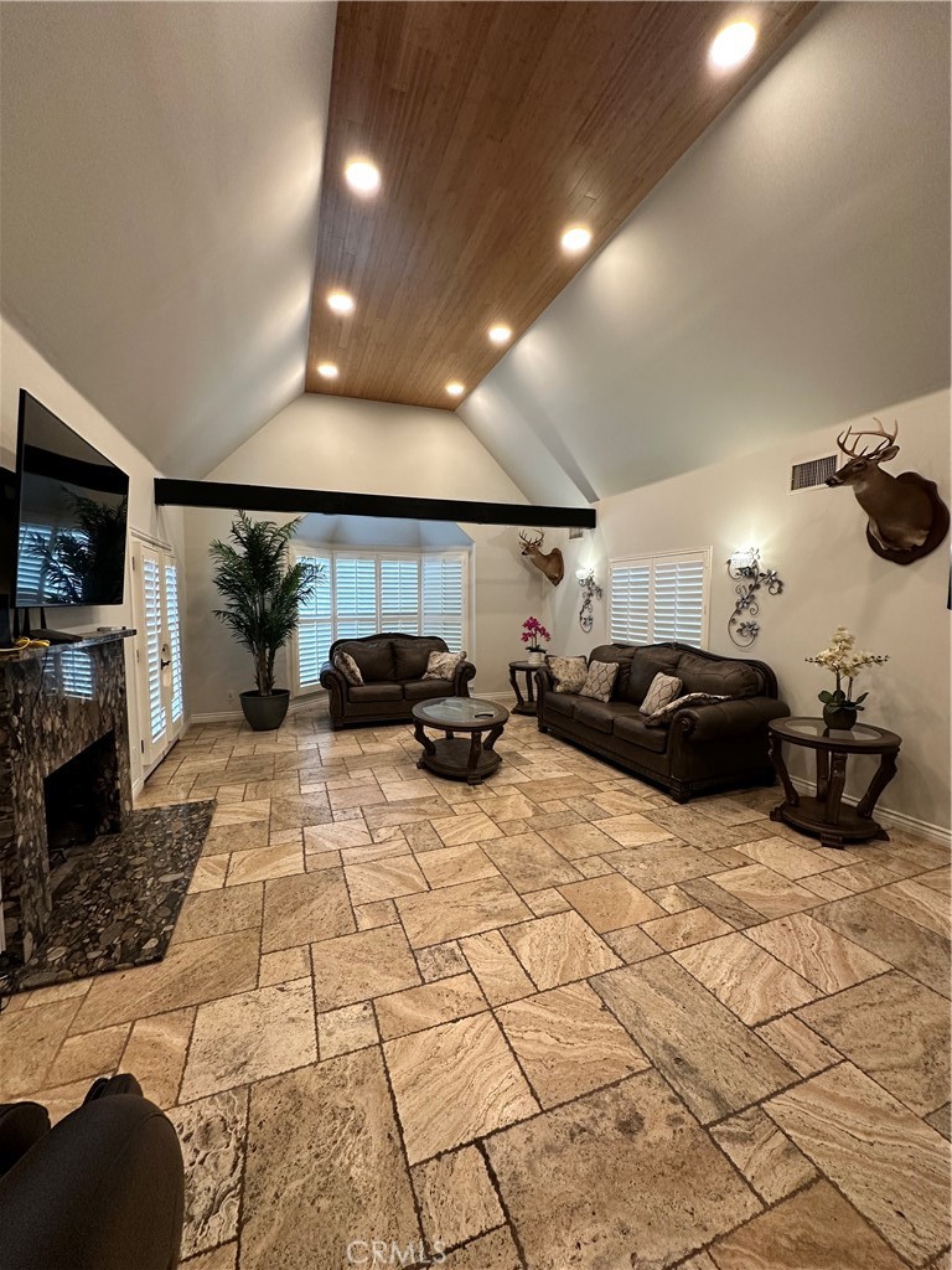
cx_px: 476
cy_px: 635
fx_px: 513
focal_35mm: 14
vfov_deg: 102.1
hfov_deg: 85.7
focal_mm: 2.22
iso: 200
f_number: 2.2
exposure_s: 1/60
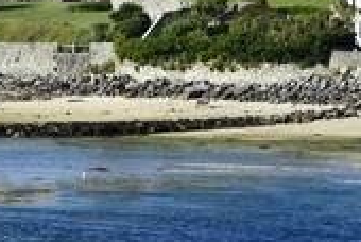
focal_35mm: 308
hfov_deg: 6.7
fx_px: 3094
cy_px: -40
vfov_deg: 4.5
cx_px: 110
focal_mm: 125
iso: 200
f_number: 11
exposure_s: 1/320
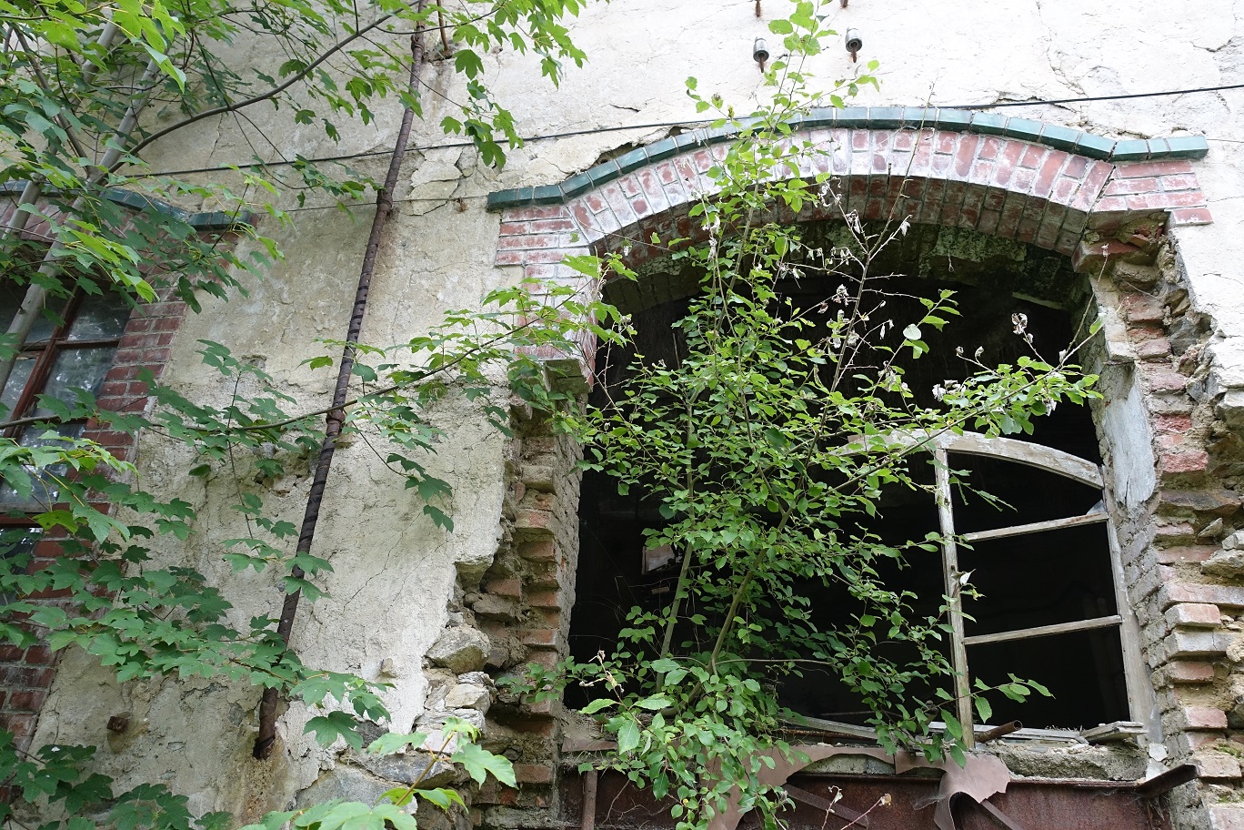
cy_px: 415
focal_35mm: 24
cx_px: 622
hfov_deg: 73.7
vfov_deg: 53.1
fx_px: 829
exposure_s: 1/250
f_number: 2.8
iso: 640
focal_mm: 8.8
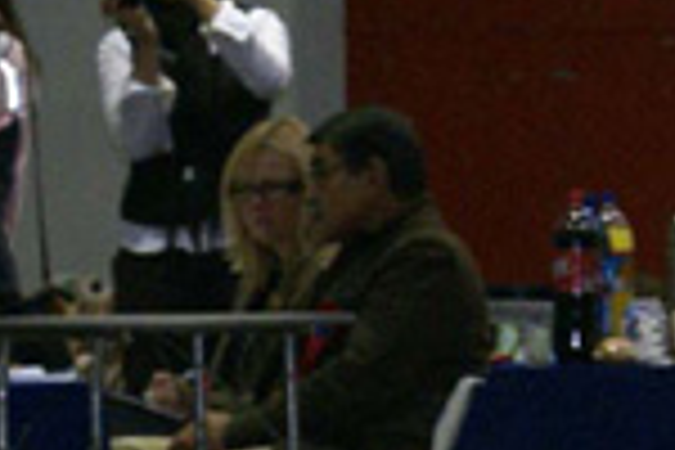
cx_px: 1359
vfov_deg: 2.4
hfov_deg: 3.6
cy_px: 952
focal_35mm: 561
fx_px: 10518
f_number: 5.6
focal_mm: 70
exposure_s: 1/125
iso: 400
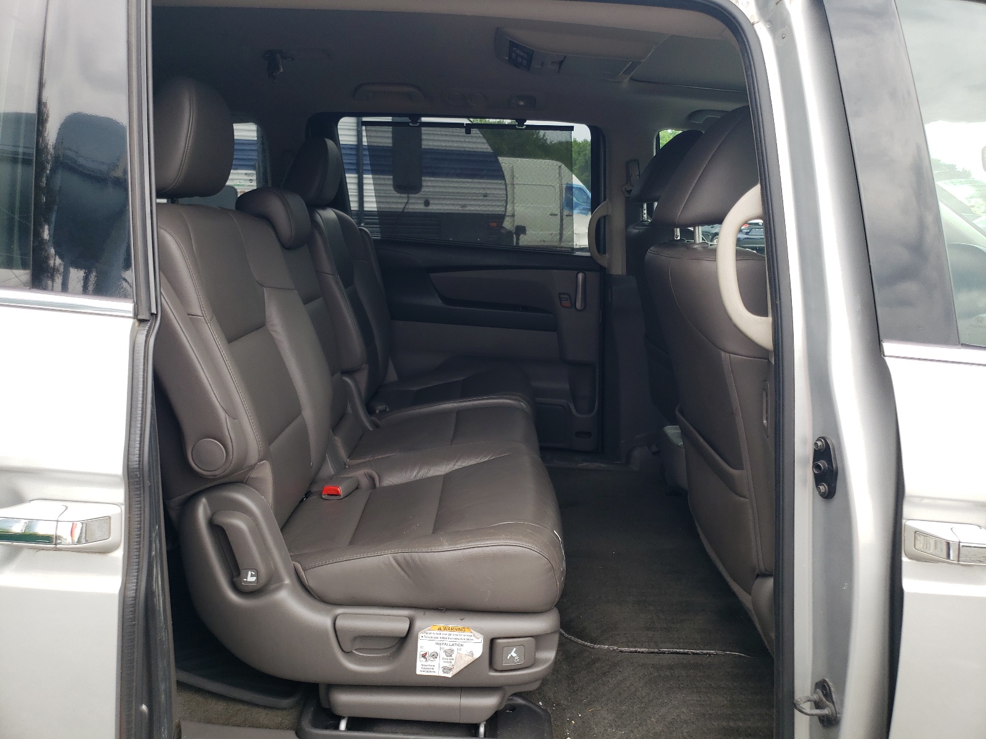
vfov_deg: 53.1
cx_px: 493
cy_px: 370
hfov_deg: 67.3
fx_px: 741
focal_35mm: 26
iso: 50
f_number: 1.5
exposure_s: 1/400
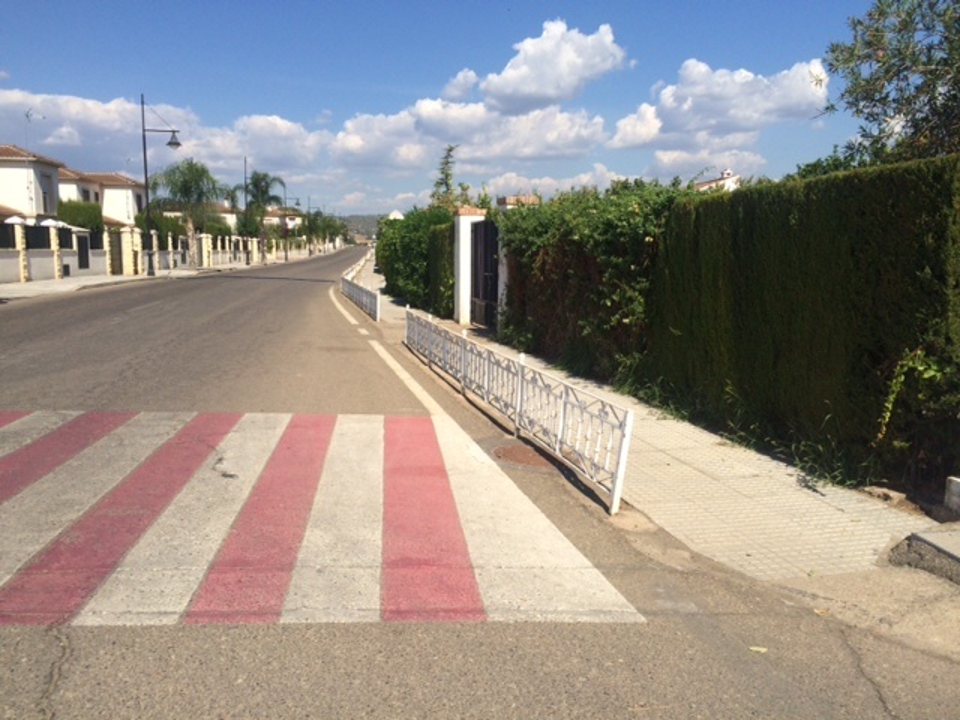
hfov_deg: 60.0
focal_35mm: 30
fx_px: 832
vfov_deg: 46.8
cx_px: 480
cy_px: 360
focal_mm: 4.12
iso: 40
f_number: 2.2
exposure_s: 1/3165
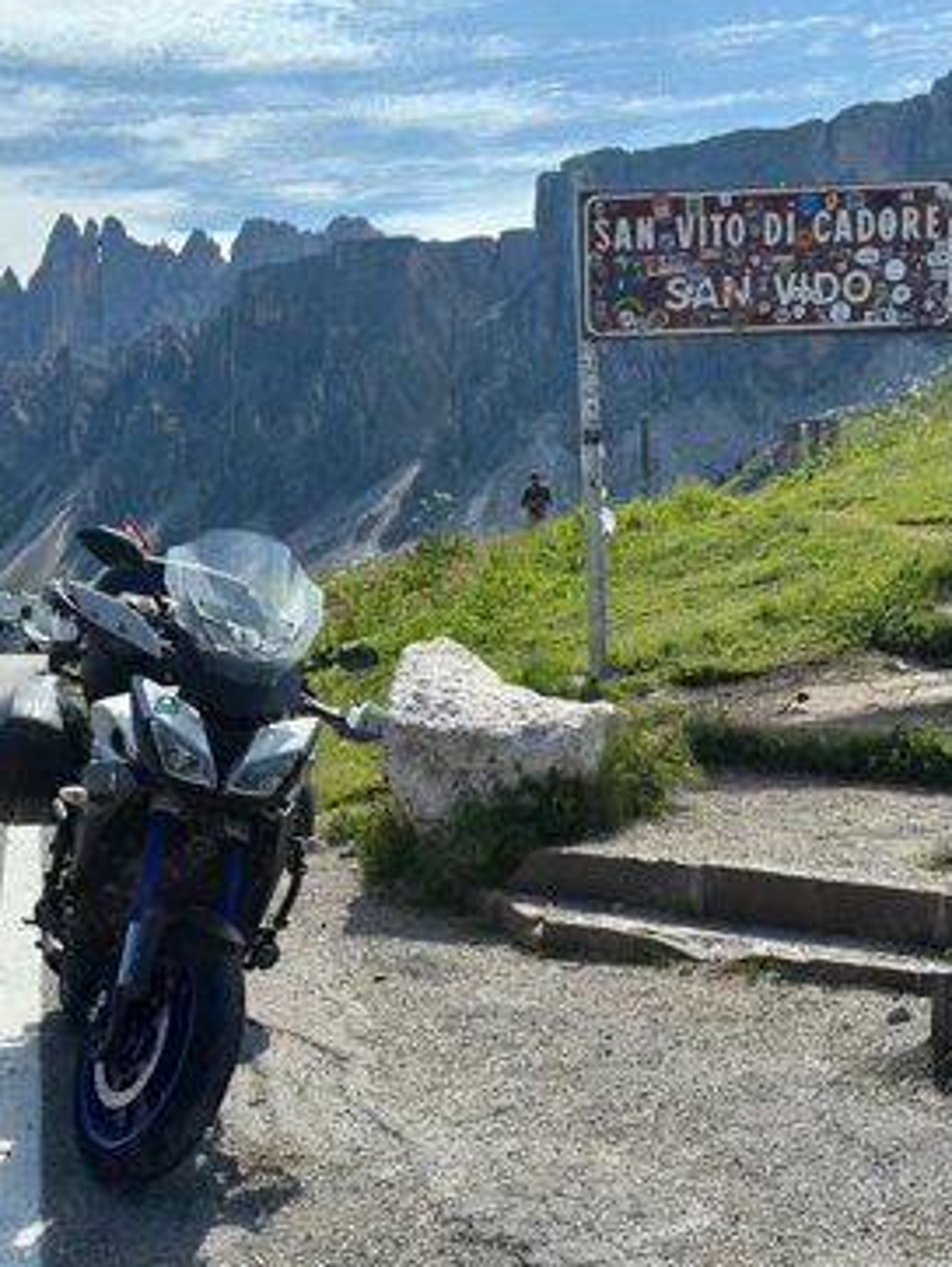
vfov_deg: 36.1
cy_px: 686
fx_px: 1941
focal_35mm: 53
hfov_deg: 27.5
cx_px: 441
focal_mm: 6.86
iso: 100
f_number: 1.78
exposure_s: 1/5000
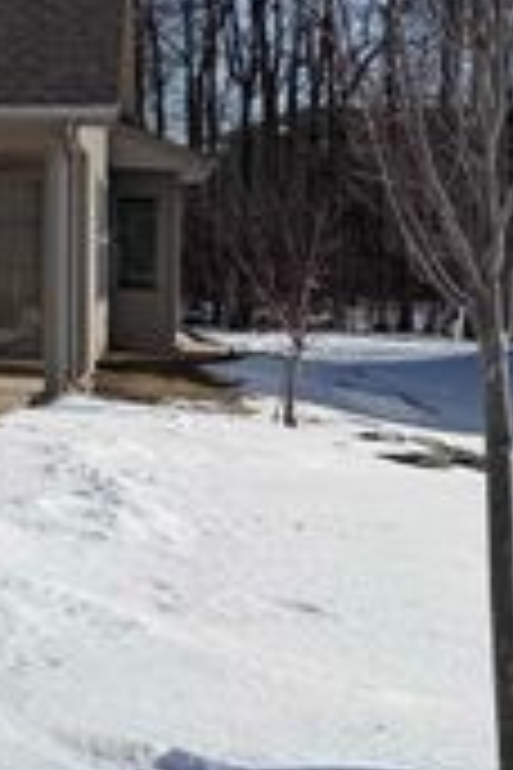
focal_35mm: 73
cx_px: -486
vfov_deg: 27.0
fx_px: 1560
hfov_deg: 15.3
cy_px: 124
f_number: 1.78
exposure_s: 1/10309
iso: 80
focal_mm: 6.76
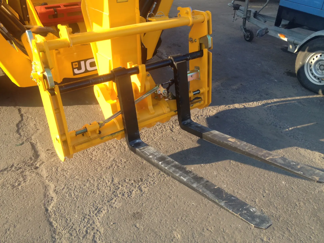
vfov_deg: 40.7
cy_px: 122
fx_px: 328
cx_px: 162
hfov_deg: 52.6
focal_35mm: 35
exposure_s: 1/290
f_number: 2.4
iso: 50
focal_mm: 4.28
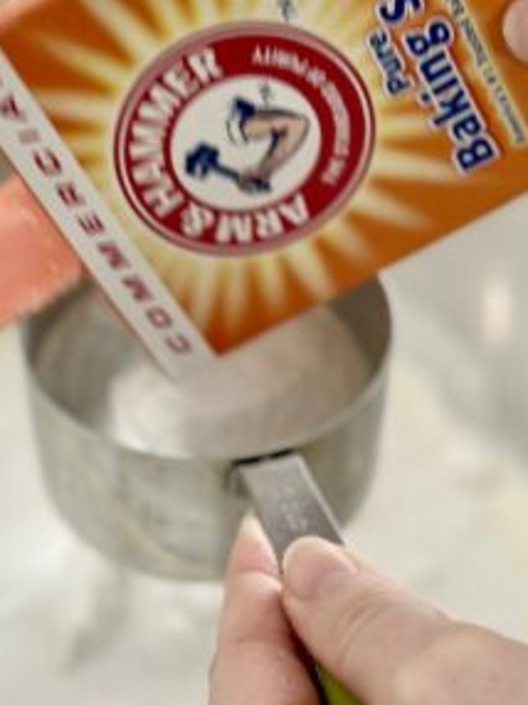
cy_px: 362
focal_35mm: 84
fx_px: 1711
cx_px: 228
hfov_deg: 17.5
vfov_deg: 23.3
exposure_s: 1/100
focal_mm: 6.86
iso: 125
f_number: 1.78
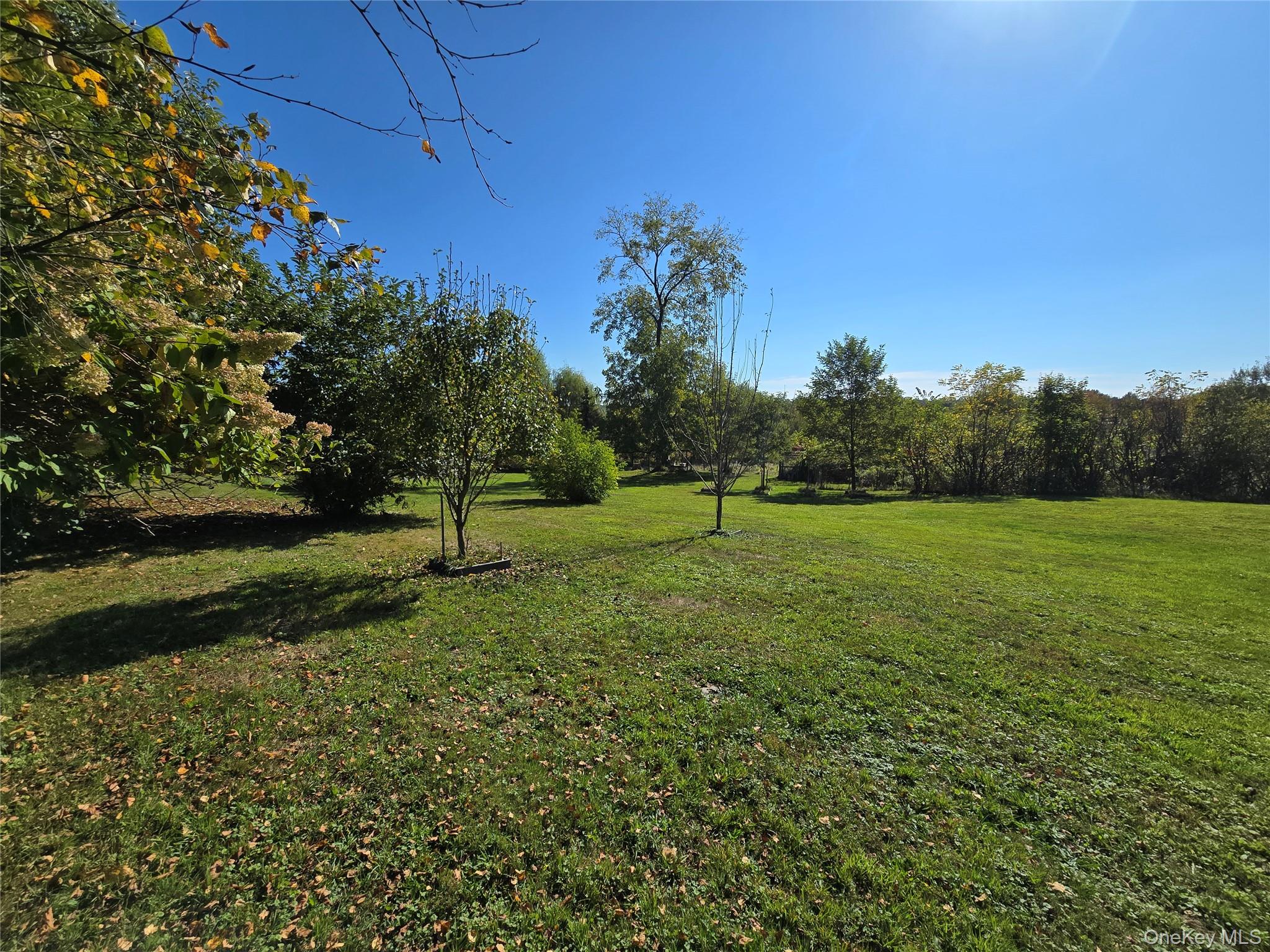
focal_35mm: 13
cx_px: 635
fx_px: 477
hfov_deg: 106.2
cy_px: 476
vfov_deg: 89.9
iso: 50
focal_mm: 2.2
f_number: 2.2
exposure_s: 1/3427
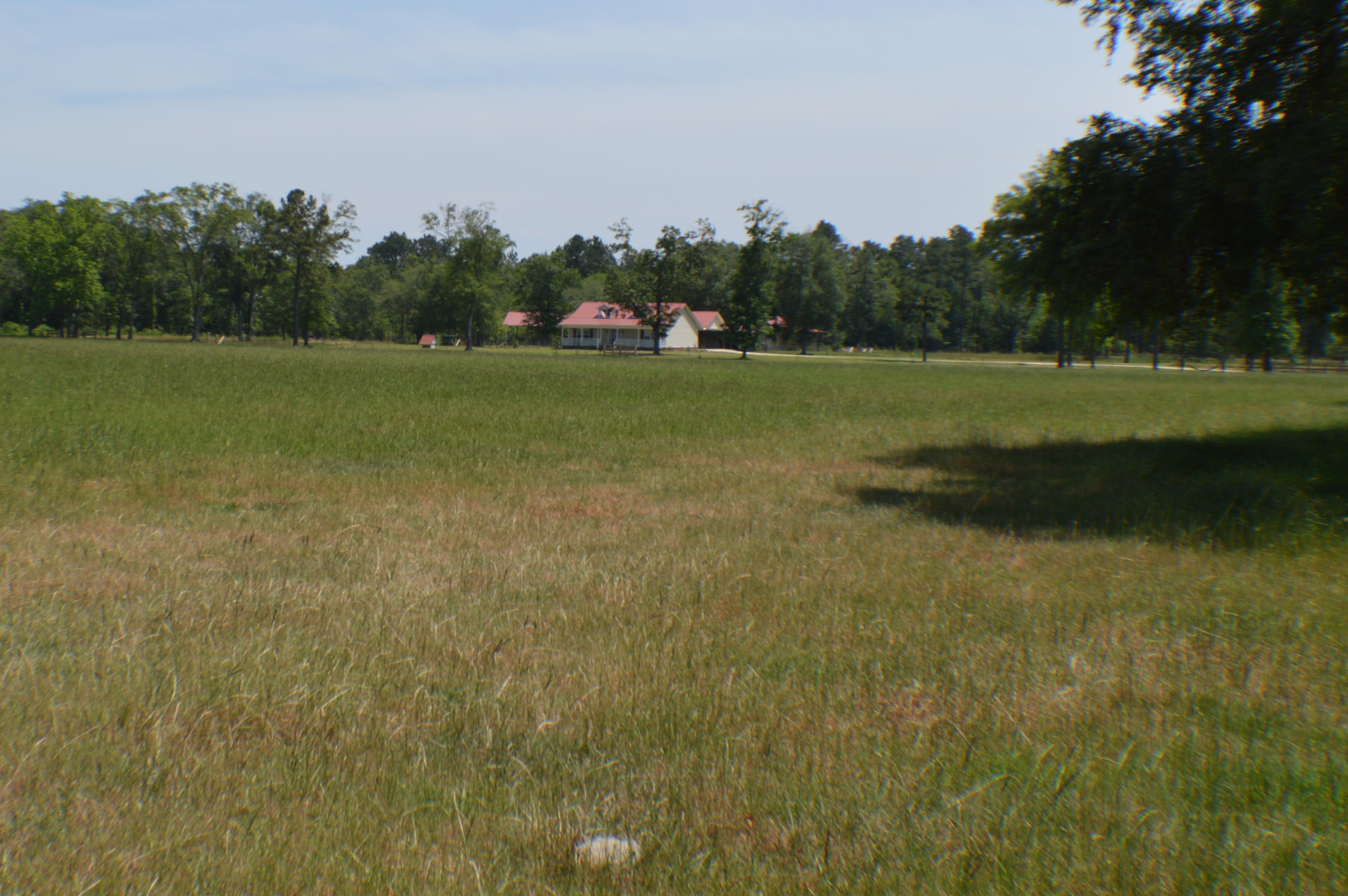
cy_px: 317
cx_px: 569
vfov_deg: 21.1
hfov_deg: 31.4
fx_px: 2394
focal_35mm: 64
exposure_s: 1/200
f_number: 7.1
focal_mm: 32
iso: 100
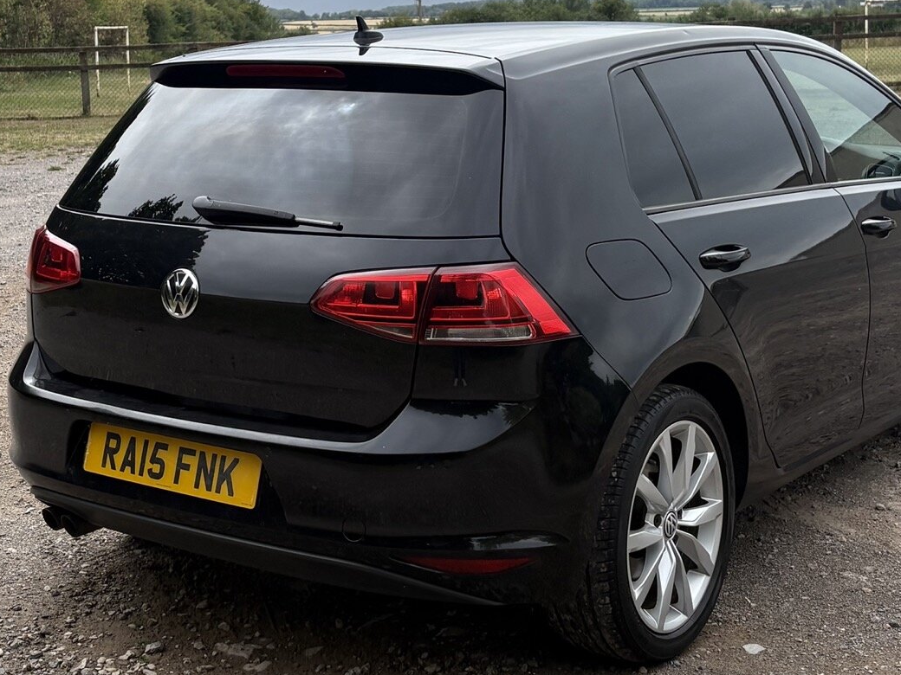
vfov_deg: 44.2
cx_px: 515
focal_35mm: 32
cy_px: 325
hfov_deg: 56.6
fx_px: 833
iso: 50
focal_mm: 5.96
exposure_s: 1/2208
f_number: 1.6
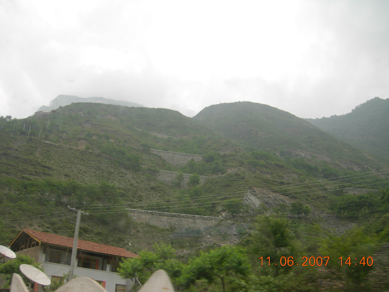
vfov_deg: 39.7
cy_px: 146
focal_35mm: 36
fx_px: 405
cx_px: 194
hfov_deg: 51.4
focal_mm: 7.5
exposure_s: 1/144
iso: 50
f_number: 2.7
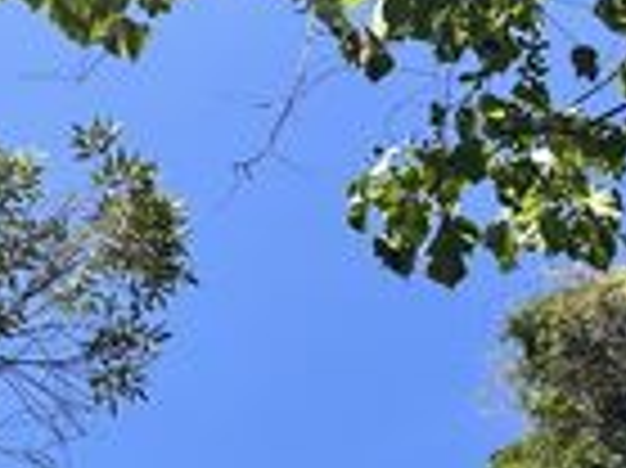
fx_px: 1247
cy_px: 256
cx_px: 54
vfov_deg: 21.3
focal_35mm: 69
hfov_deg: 27.1
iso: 80
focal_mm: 6.86
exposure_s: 1/2469
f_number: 1.78
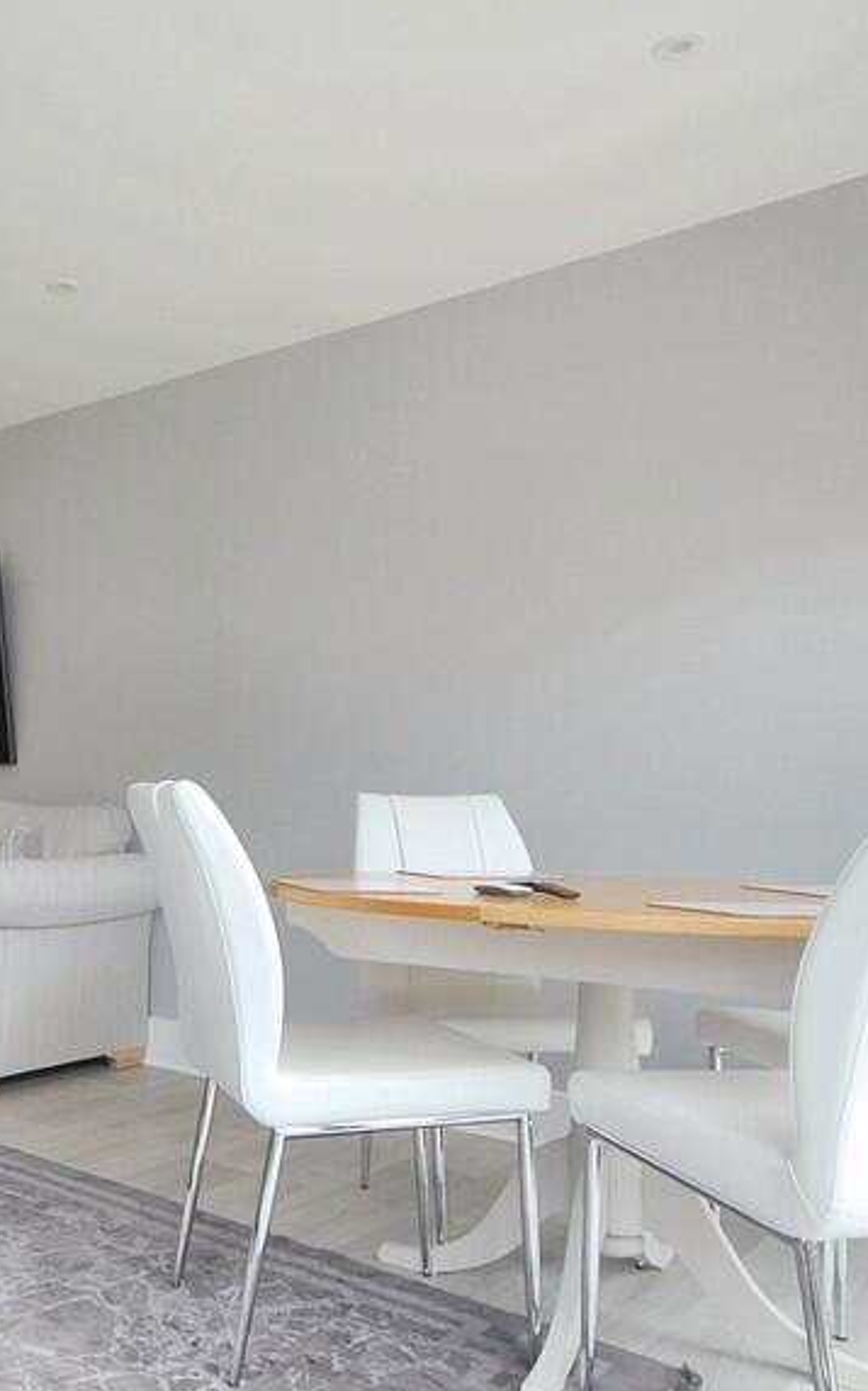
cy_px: 723
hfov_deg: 37.0
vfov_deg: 60.5
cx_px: 58
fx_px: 1192
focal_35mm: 31
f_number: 4.5
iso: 200
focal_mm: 11.5
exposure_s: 1/50
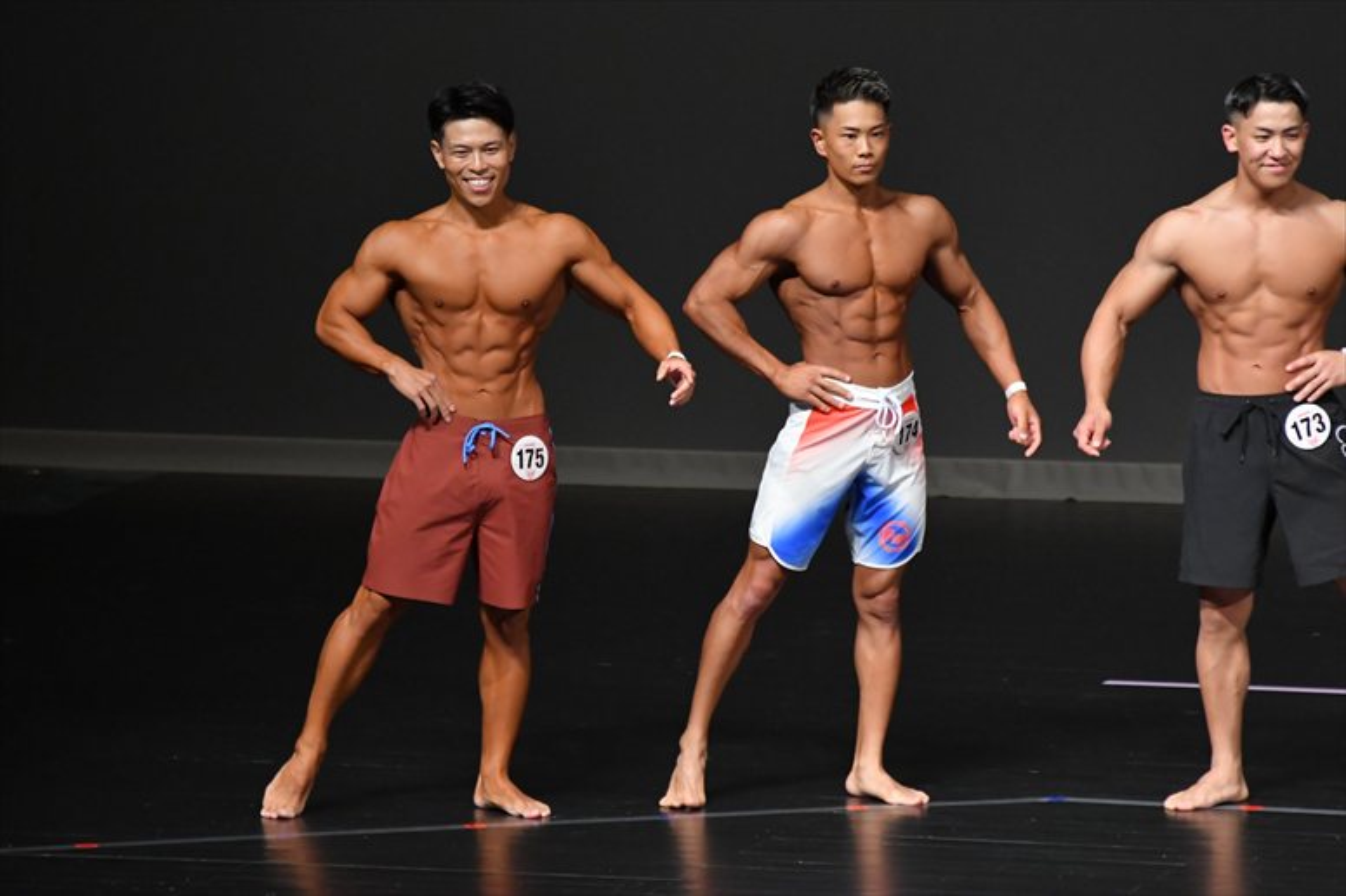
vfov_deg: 3.7
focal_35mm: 375
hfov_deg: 5.5
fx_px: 14014
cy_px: 448
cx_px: 673
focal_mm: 250
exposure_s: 1/400
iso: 4000
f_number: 5.6
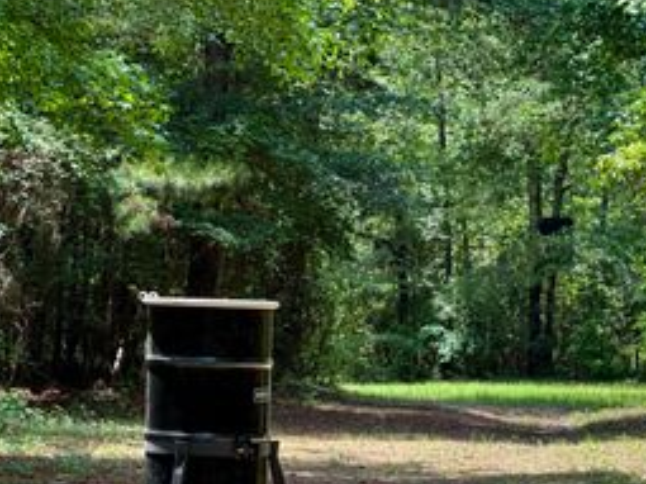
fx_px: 2425
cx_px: 334
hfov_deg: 15.2
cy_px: 369
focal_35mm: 130
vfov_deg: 11.4
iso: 32
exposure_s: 1/121
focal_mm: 9
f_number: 2.8
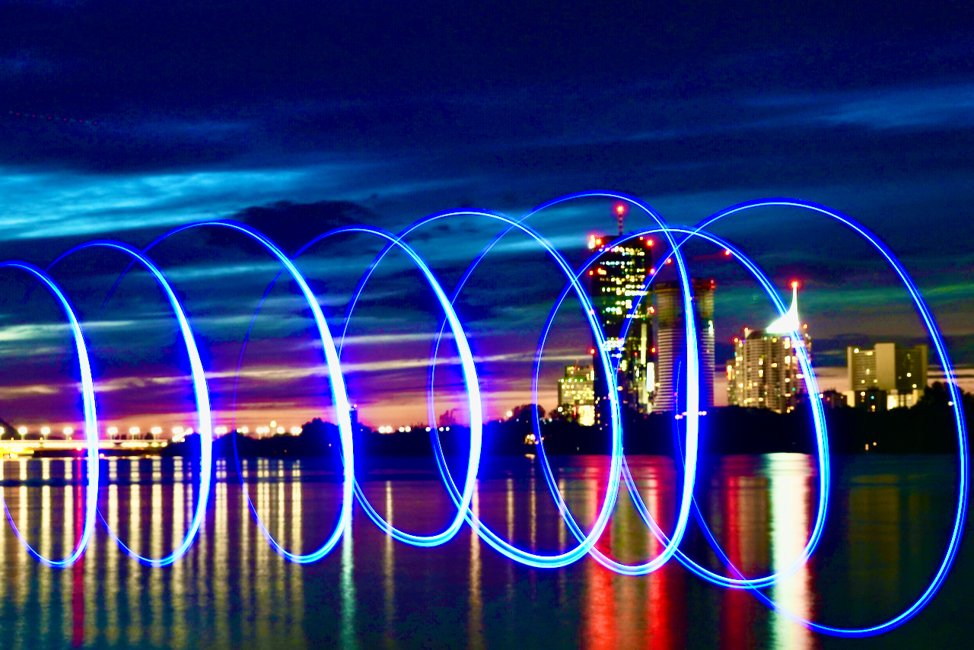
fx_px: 1502
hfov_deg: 35.9
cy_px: 325
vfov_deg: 24.4
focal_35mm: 56
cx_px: 487
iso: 400
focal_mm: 37
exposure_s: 8
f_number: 8
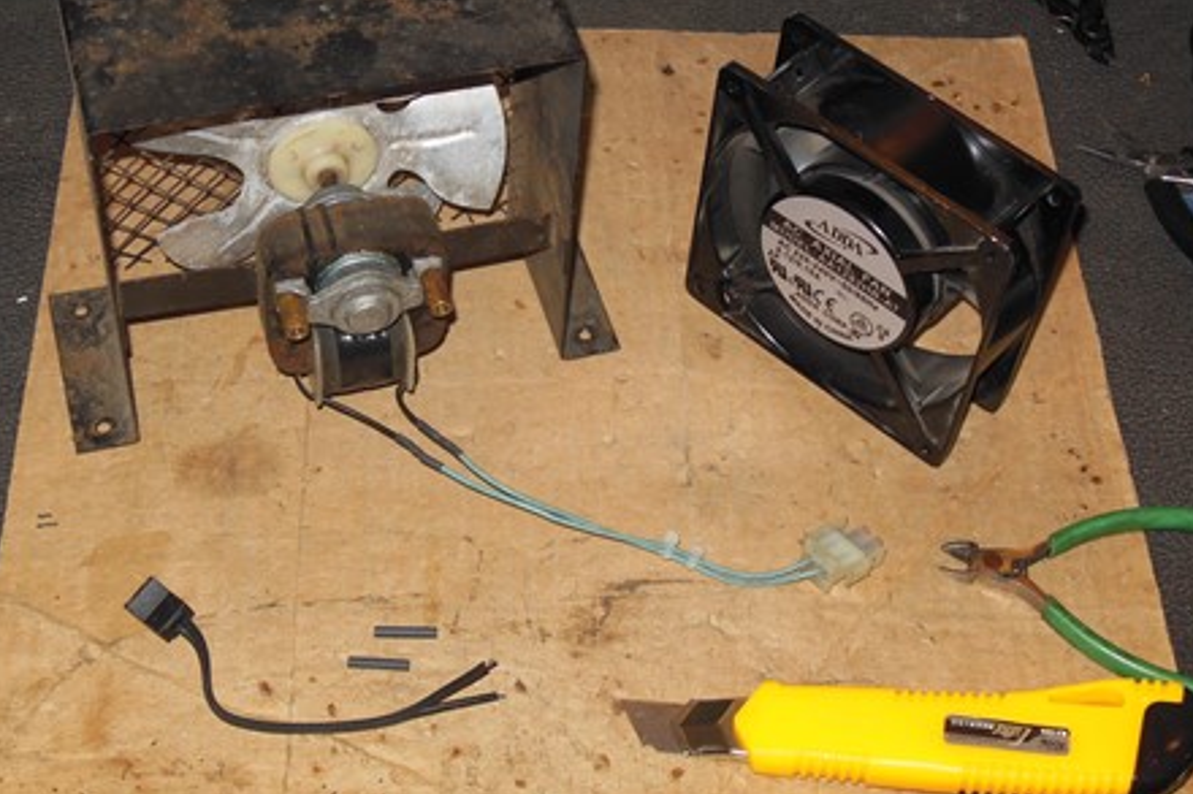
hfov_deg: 37.5
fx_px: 1756
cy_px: 355
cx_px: 602
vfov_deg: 25.5
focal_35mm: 53
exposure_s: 1/60
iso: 200
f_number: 4
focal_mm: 8.9
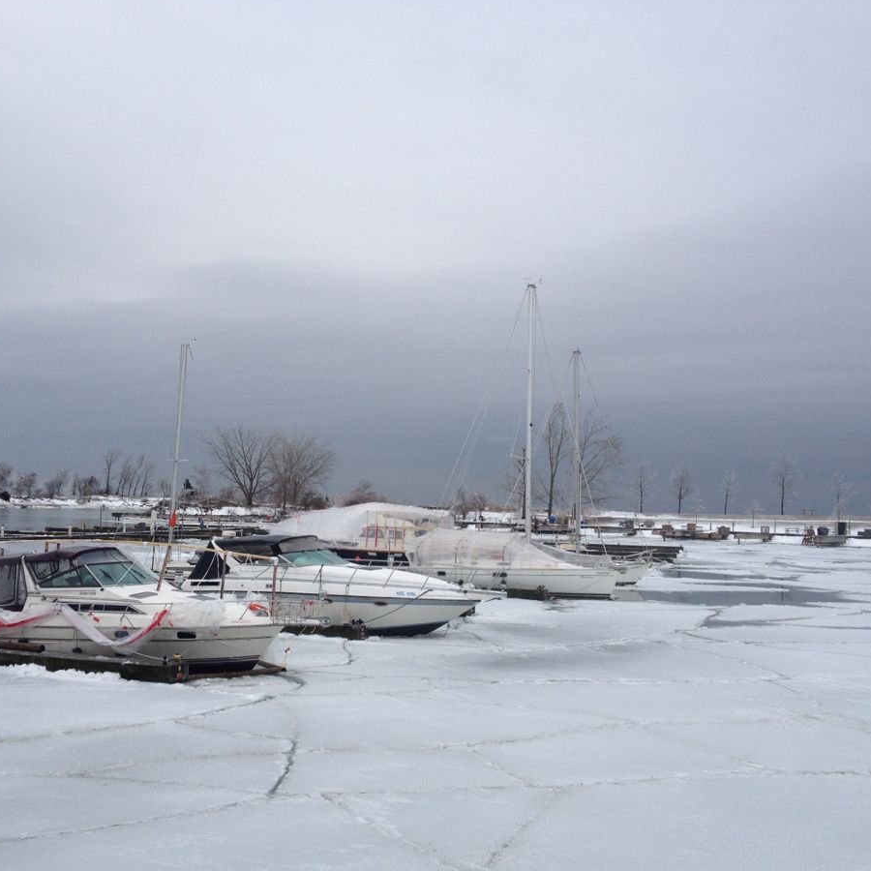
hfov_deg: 38.3
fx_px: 1253
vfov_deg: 38.3
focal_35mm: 44
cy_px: 453
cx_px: 421
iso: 50
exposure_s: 1/726
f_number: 2.4
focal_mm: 4.28
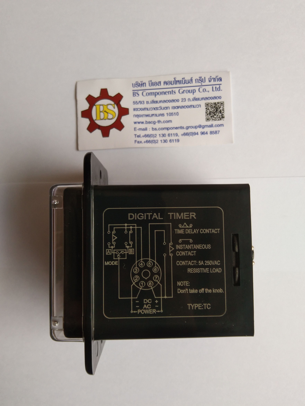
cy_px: 203
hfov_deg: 46.8
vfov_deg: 60.0
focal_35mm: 30
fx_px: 352
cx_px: 152
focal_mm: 3.65
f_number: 2.2
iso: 140
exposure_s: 1/100
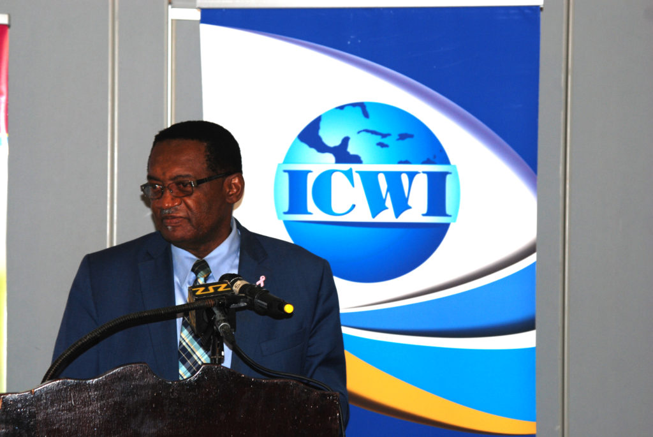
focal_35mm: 117
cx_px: 326
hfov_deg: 17.5
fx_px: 2124
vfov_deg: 11.7
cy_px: 218
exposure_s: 1/60
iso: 200
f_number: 4
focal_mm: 78
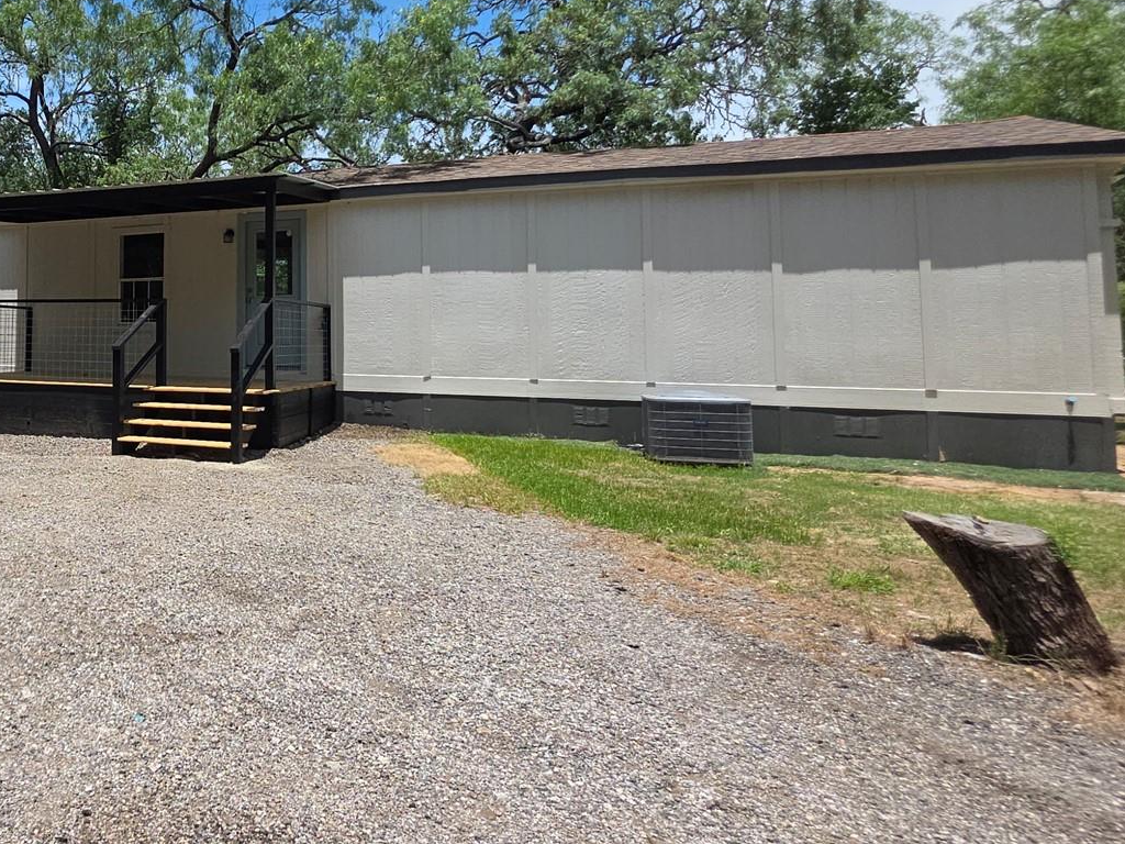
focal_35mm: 26
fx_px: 845
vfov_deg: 52.3
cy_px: 300
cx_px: 130
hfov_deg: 58.4
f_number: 1.9
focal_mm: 2.2
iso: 40
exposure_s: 1/2088
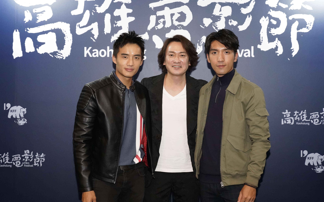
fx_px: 477
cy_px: 91
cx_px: 163
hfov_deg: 37.5
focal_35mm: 54
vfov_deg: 24.0
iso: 10000
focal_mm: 46
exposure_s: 1/125
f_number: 8
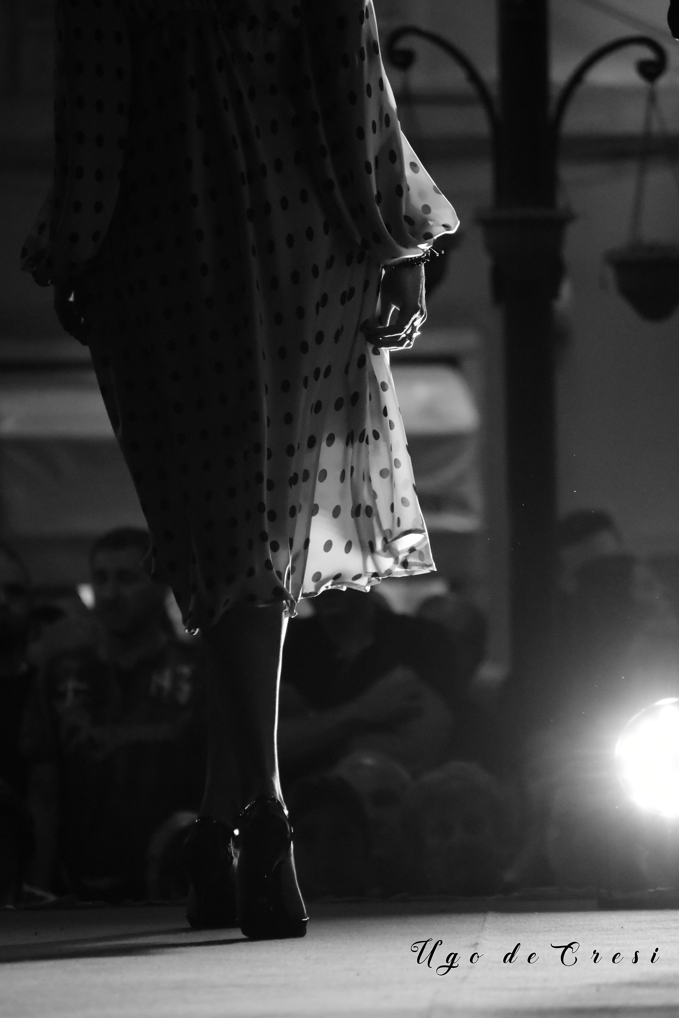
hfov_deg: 4.6
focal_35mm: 300
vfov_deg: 6.9
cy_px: 509
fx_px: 8487
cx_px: 340
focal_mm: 200
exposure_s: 1/320
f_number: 6.3
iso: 6400
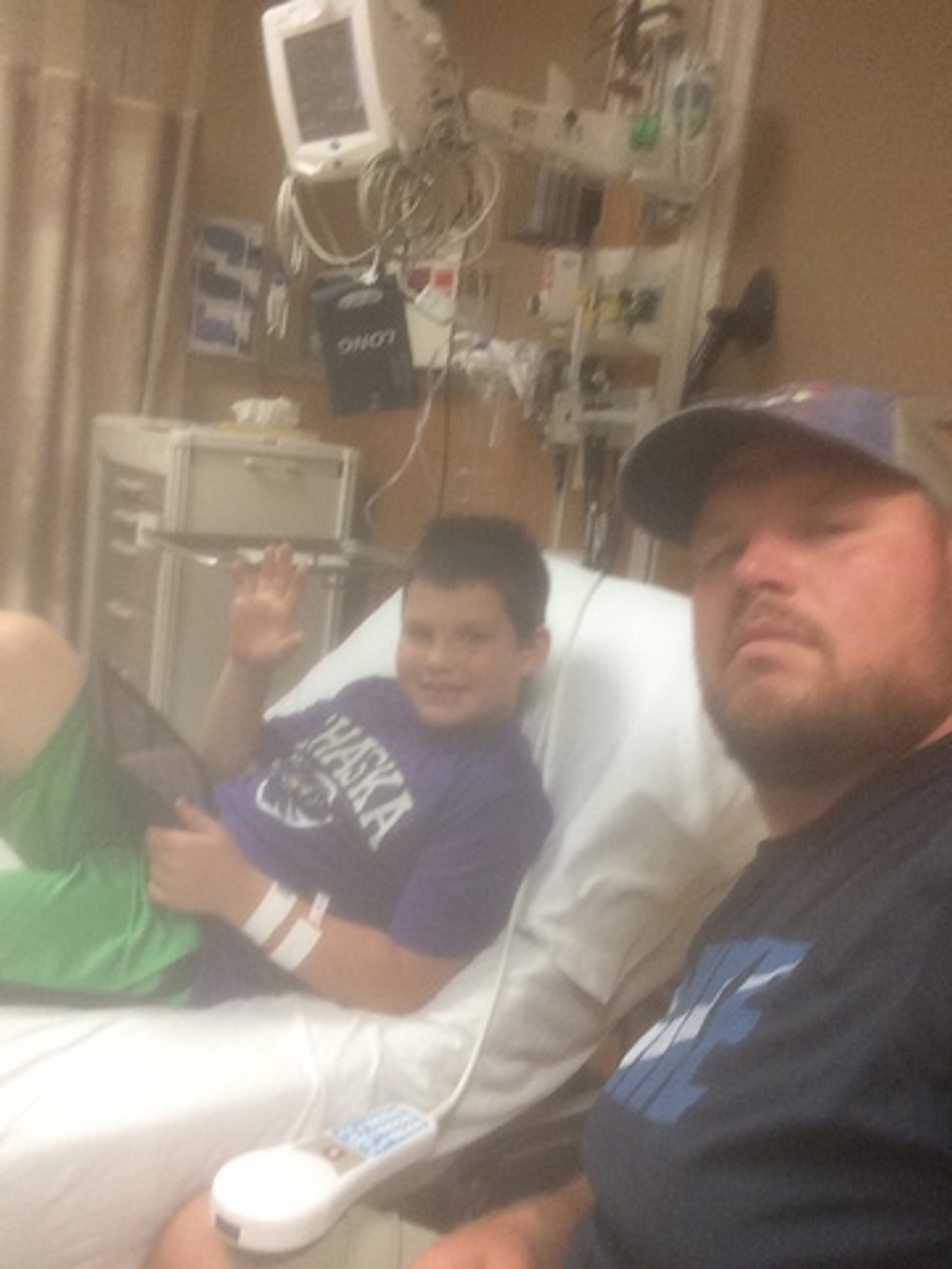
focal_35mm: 31
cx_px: 476
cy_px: 634
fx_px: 1137
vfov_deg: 58.4
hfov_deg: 45.4
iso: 125
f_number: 2.4
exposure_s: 1/30
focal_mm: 2.15
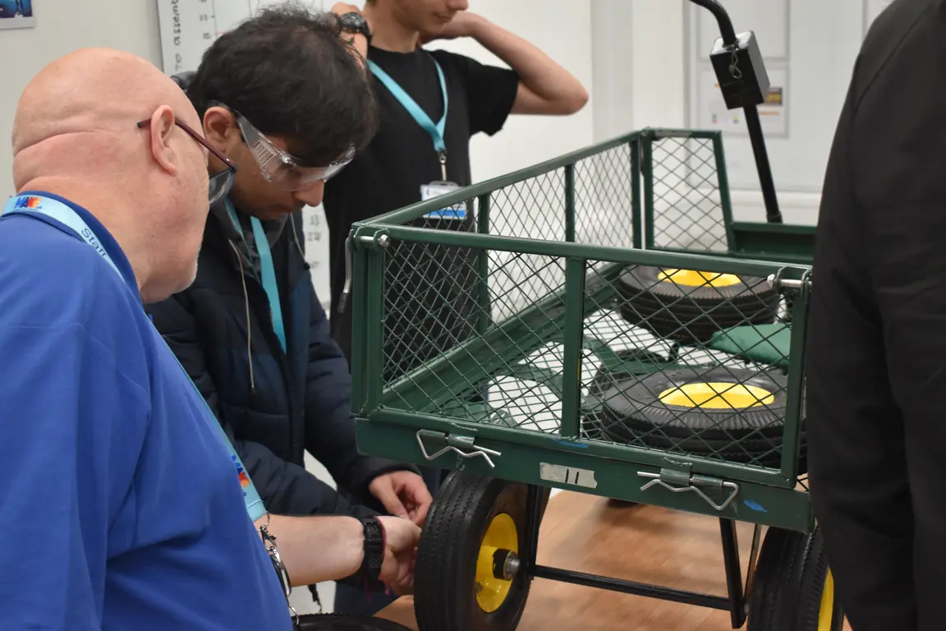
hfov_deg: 38.9
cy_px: 316
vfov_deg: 26.5
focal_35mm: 51
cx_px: 473
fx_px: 1340
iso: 1250
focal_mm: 34
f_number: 4.5
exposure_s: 1/125
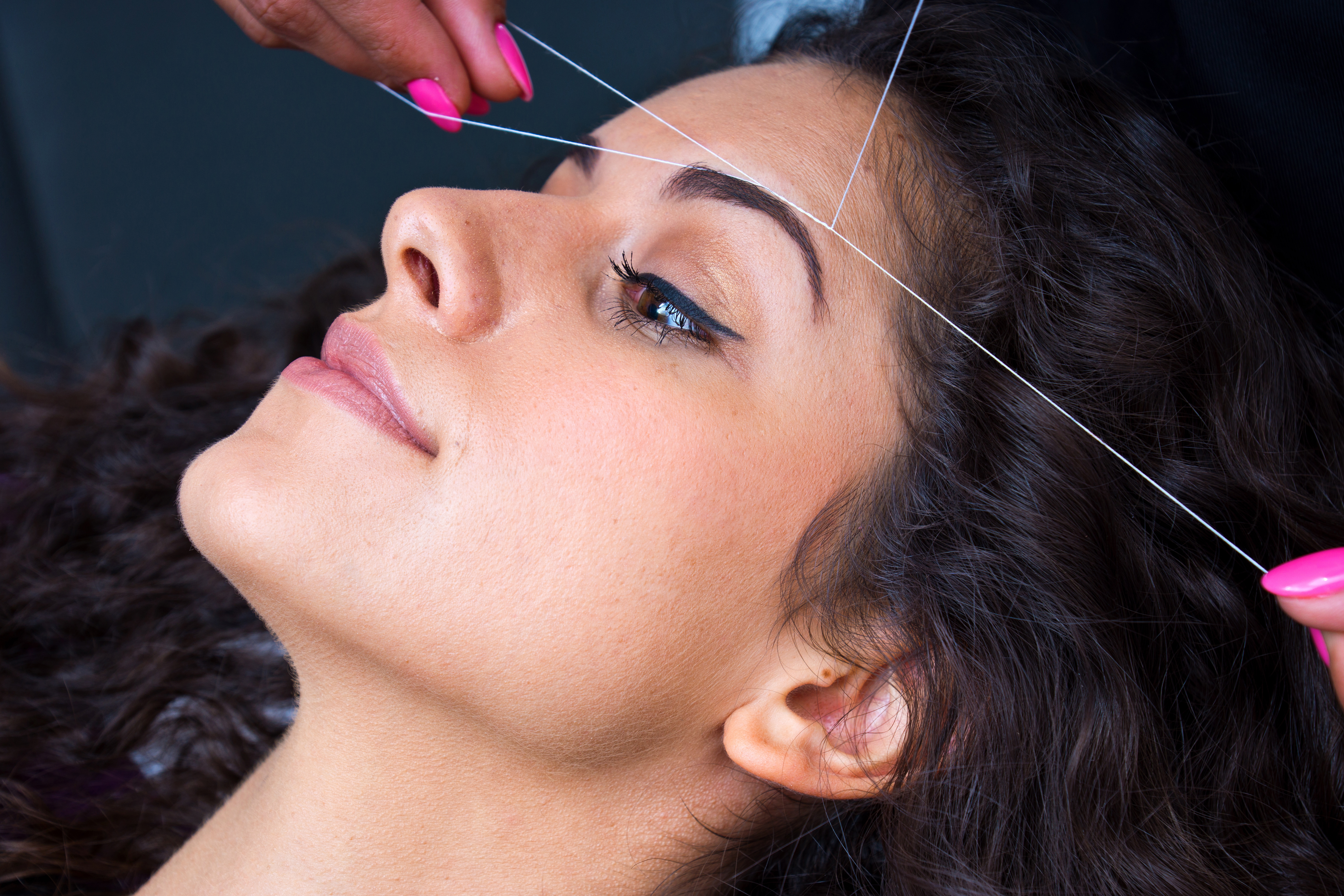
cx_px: 672
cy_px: 448
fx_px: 2240
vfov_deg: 22.6
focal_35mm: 60
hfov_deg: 33.4
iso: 50
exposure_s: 1/250
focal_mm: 40
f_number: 4.5
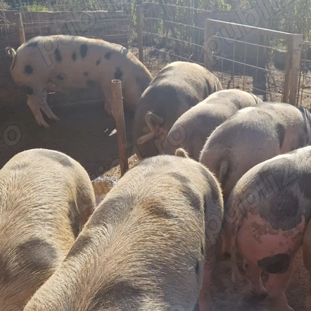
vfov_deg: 36.6
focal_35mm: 46
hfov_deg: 36.6
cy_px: 193
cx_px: 193
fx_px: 468
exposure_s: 1/1216
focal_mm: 5.4
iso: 50
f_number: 1.8
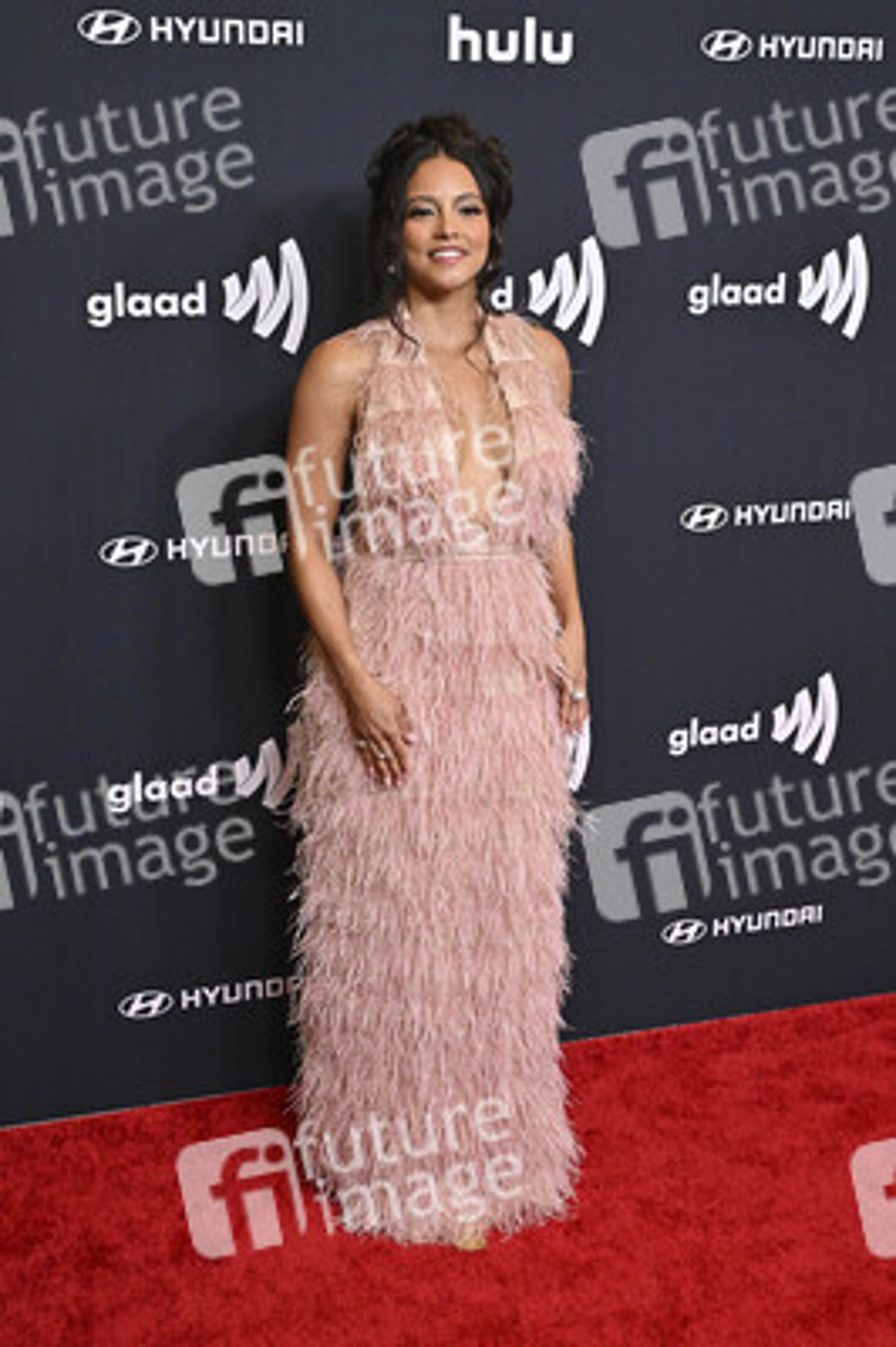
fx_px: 1720
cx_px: 448
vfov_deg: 42.8
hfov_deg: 29.2
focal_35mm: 46
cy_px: 674
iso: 4000
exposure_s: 1/250
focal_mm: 46
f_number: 5.6
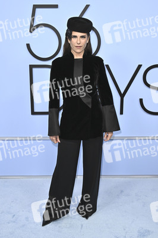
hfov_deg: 33.3
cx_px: 79
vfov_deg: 48.5
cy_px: 119
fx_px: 264
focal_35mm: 40
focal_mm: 40
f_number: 6.3
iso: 1600
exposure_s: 1/320
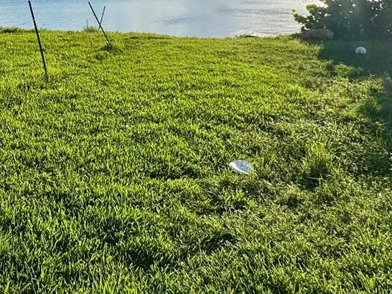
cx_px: 81
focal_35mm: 41
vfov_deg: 30.5
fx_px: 464
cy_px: -48
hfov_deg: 43.7
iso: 40
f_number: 2.2
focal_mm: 2.22
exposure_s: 1/3906
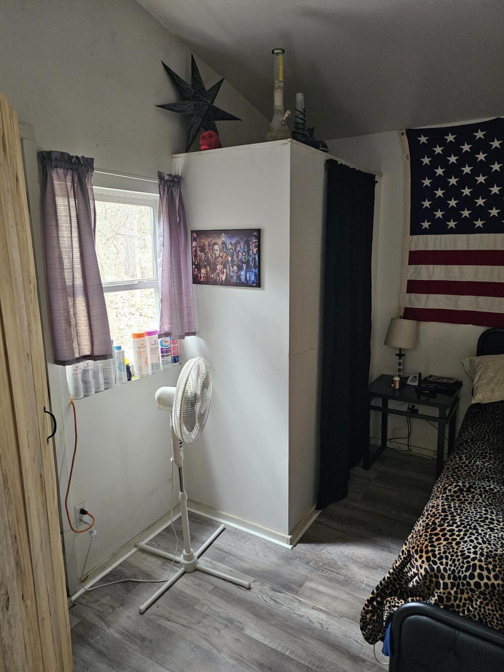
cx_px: 252
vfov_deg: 73.9
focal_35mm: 23
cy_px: 336
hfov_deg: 58.9
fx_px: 446
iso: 800
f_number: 1.7
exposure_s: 1/120
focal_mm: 6.3
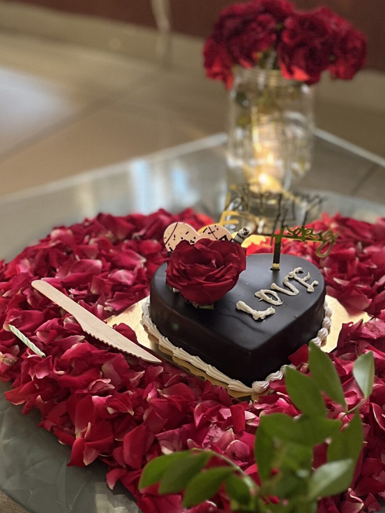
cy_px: 245
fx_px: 815
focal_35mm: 55
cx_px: 218
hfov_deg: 26.5
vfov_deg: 34.9
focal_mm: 5.1
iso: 500
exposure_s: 1/25
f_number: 1.6
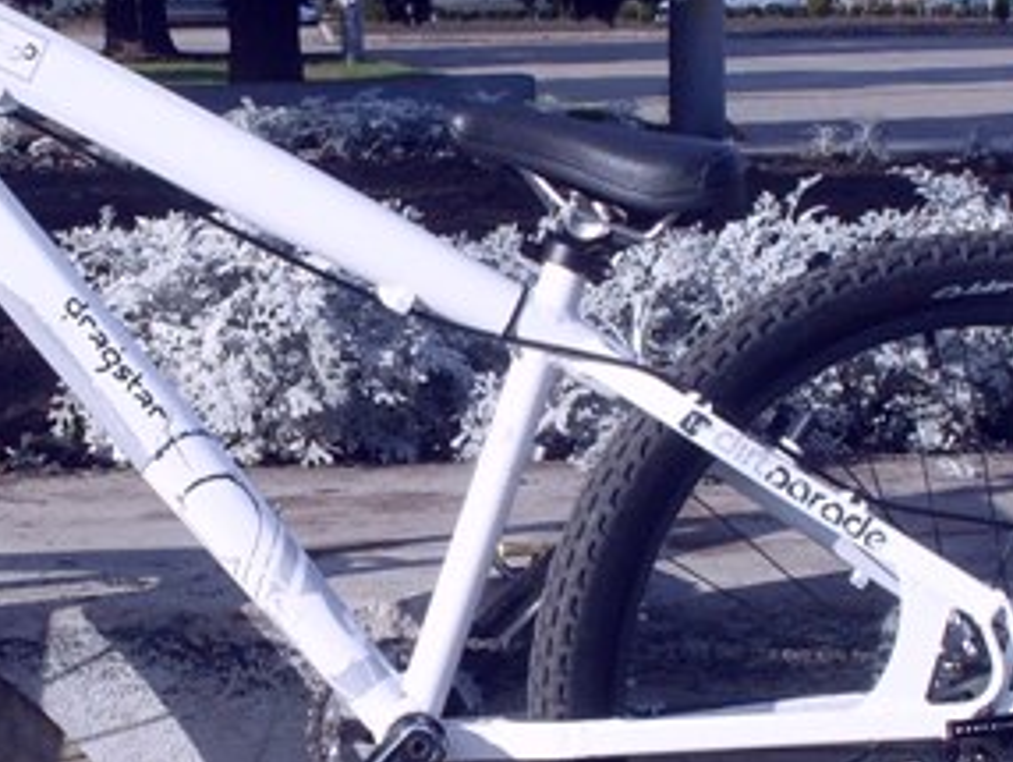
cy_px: 493
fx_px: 2987
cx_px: 326
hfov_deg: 19.2
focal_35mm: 102
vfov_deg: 14.5
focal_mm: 6.3
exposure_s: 1/250
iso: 100
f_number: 8.4
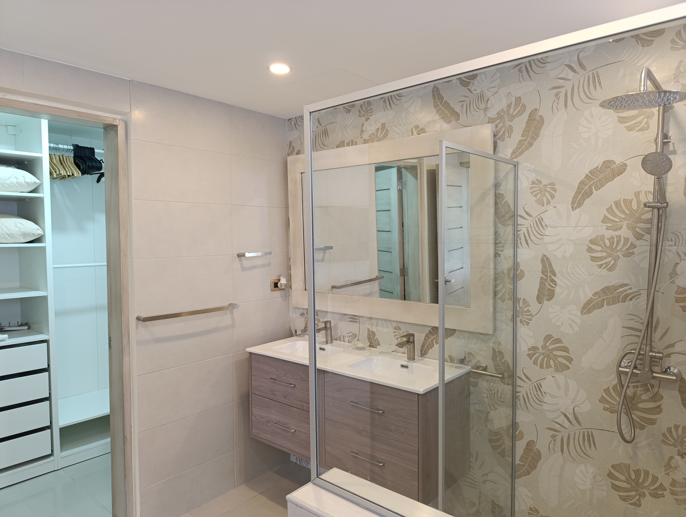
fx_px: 456
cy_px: 258
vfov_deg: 59.0
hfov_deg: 73.8
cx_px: 343
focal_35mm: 23
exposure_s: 1/50
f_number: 1.6
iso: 640
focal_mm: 6.14
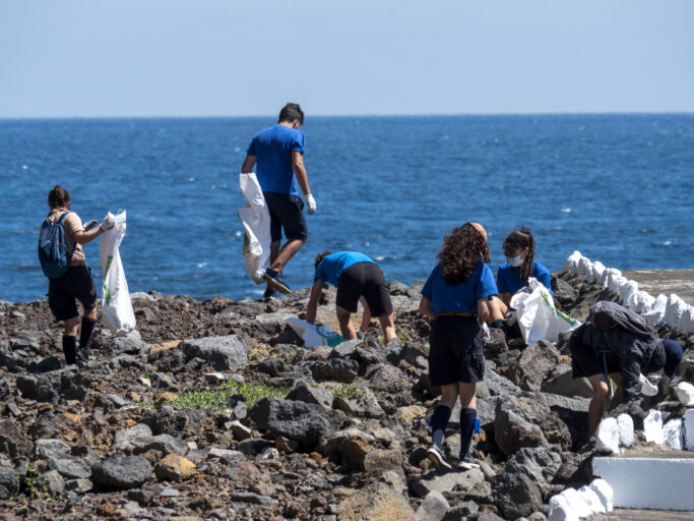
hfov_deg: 5.4
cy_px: 260
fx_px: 7336
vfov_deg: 4.1
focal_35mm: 366
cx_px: 347
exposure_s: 1/1000
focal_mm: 183
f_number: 6.3
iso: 200
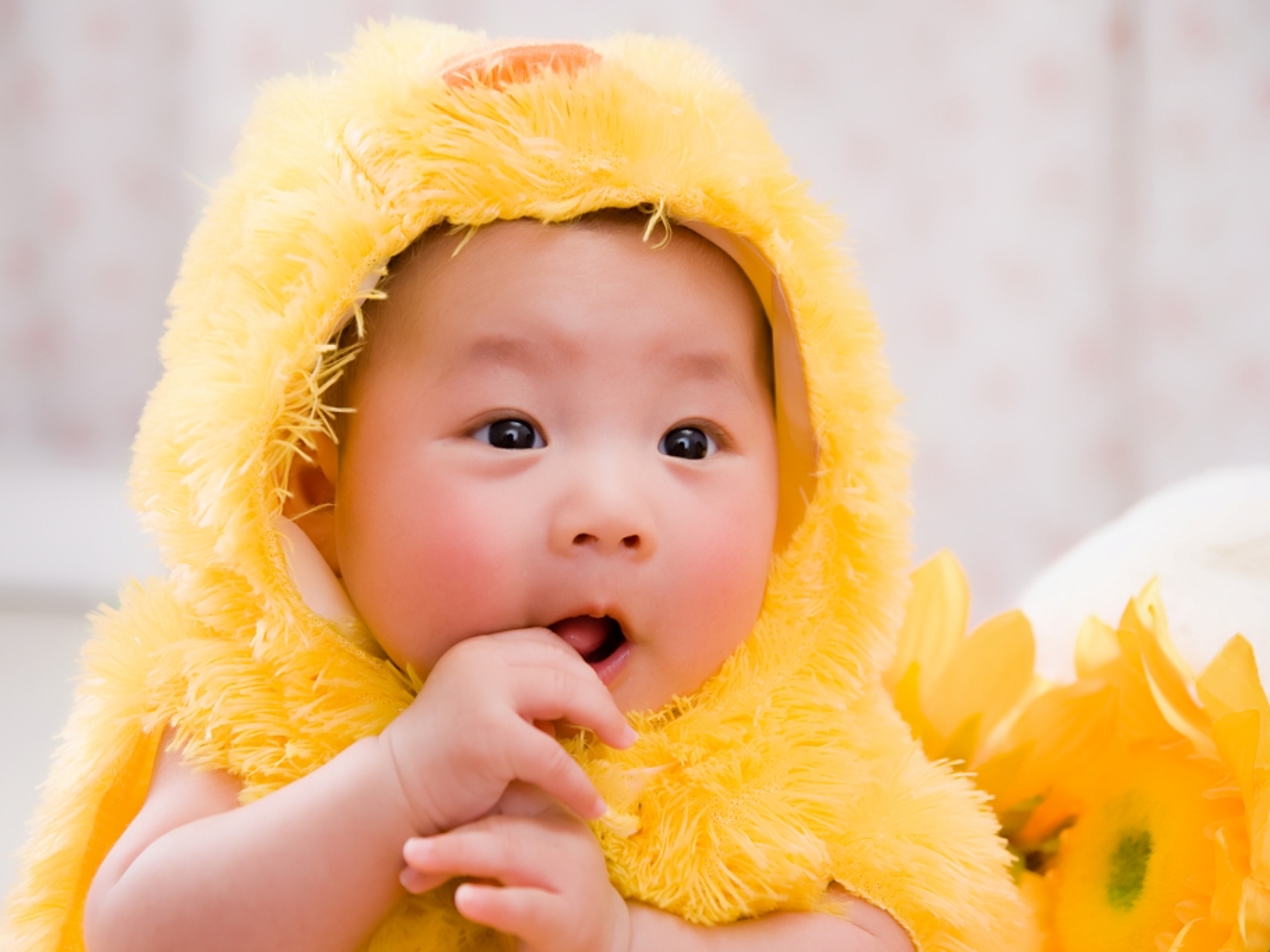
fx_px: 2861
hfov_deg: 25.0
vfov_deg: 18.9
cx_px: 607
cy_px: 475
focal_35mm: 78
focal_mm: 48
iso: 100
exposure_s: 1/125
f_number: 3.2
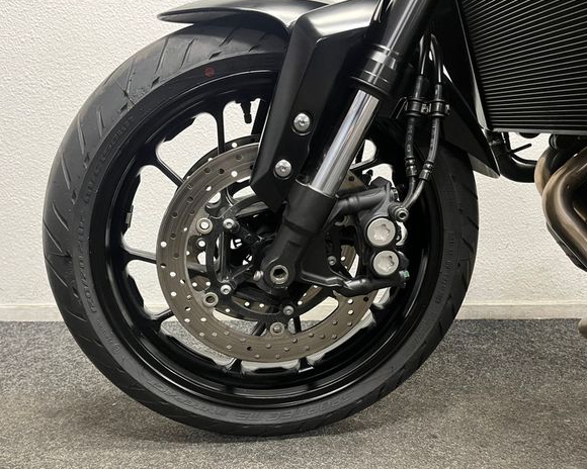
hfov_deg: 62.2
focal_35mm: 28
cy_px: 240
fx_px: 486
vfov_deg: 51.5
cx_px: 274
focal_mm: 5.1
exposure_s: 1/50
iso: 400
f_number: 1.6
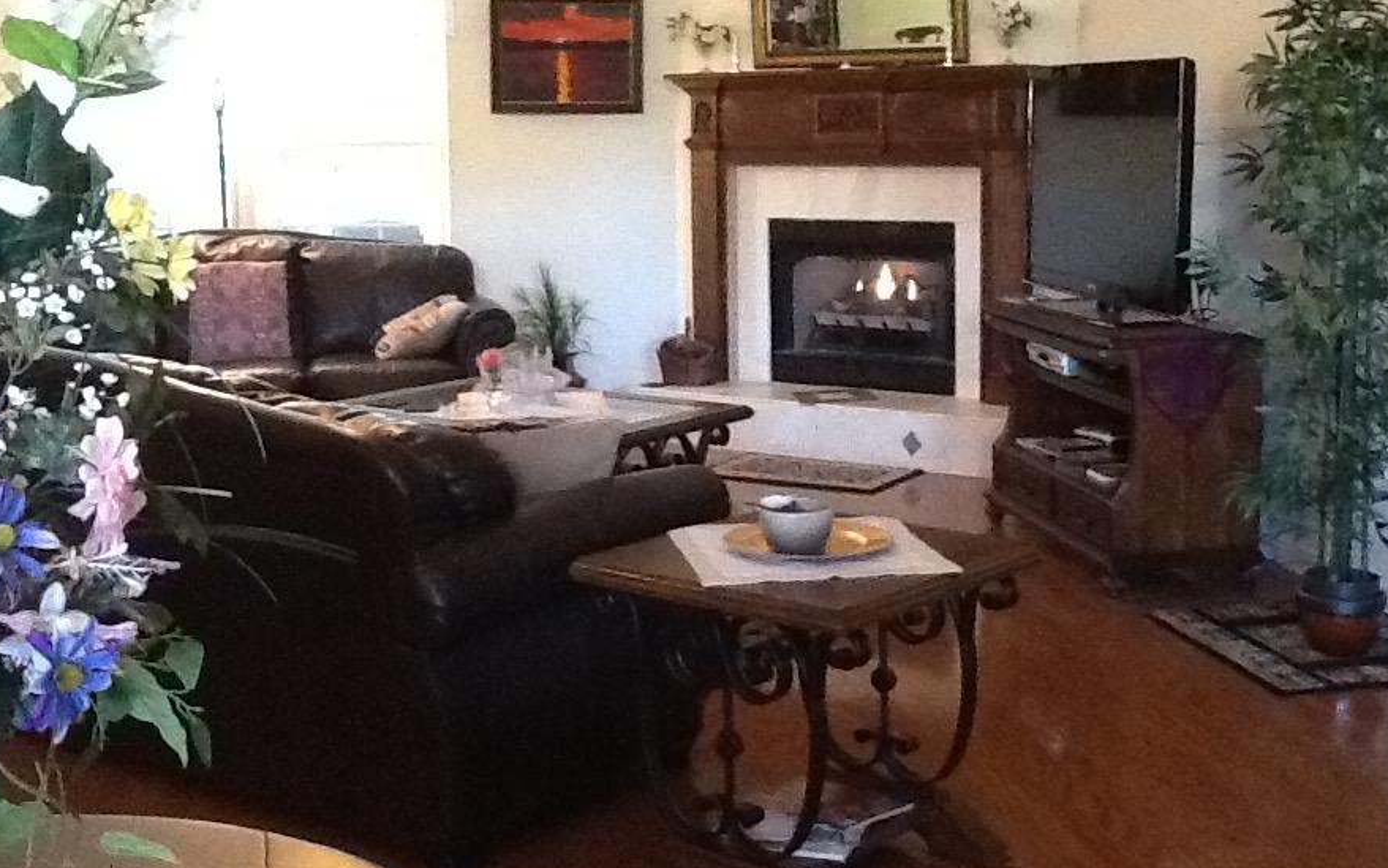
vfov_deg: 25.3
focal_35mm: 51
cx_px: 743
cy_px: 337
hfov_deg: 39.5
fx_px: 1929
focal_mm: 2.03
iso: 500
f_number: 2.4
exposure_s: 1/15
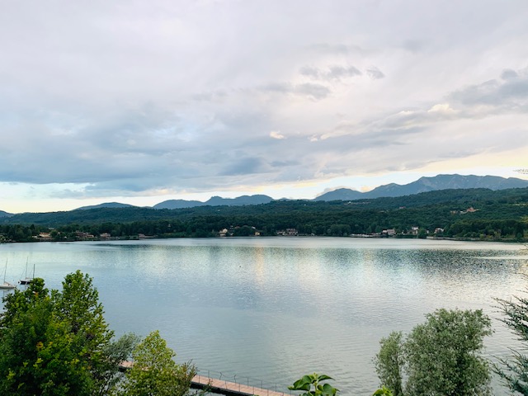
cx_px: 264
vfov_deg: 53.1
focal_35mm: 26
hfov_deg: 67.3
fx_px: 397
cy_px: 198
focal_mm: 4.25
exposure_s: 1/185
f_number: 1.8
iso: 25
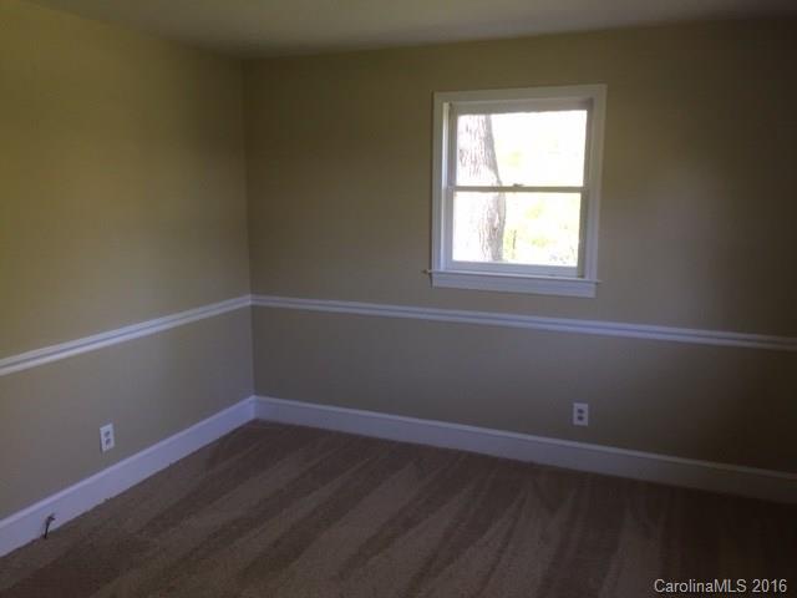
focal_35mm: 29
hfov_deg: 61.7
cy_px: 299
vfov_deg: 48.2
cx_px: 398
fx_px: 668
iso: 40
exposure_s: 1/30
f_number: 2.2
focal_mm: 4.15
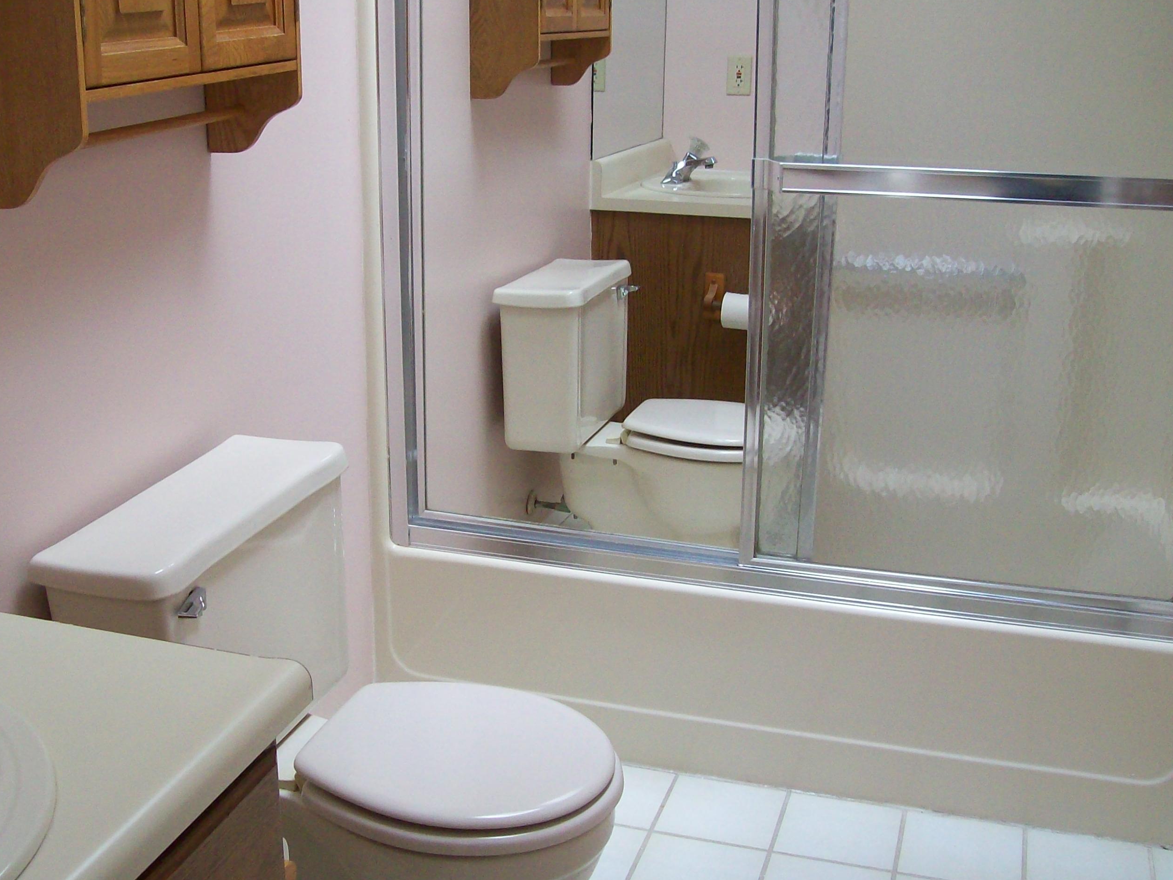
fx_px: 1457
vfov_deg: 33.6
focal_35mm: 43
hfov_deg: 43.7
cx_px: 487
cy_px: 446
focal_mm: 6
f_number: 2.7
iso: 160
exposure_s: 1/27.9
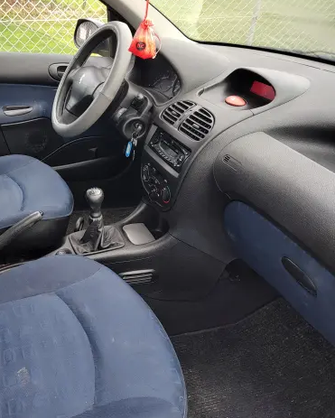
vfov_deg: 57.1
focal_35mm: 31
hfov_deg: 43.9
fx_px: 384
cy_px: 207
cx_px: 47
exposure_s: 1/50
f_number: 1.8
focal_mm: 5.56
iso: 214
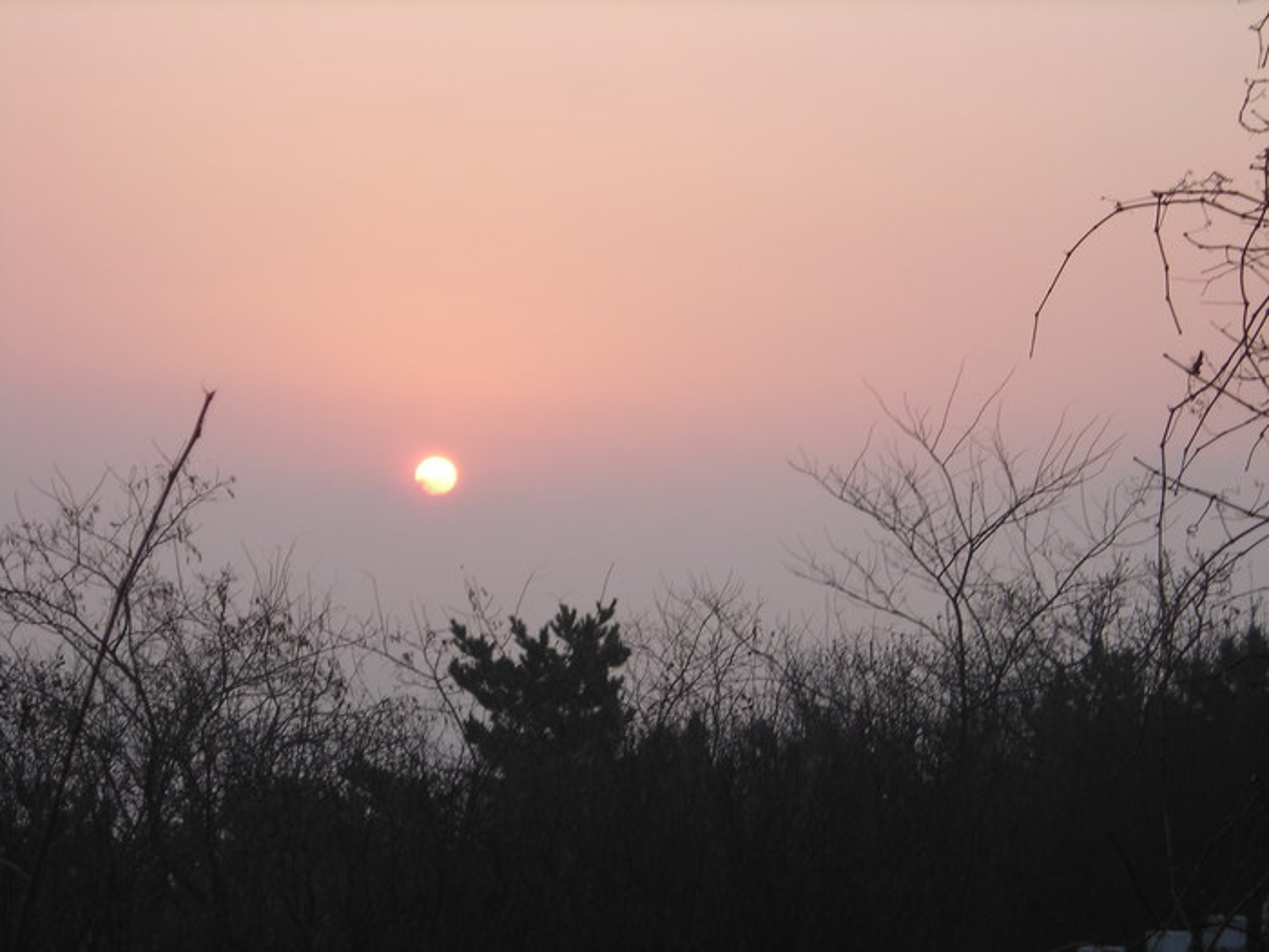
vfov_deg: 12.8
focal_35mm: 116
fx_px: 4252
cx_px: 634
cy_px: 476
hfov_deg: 17.0
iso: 50
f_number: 5.3
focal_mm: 19.2
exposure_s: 1/38.5
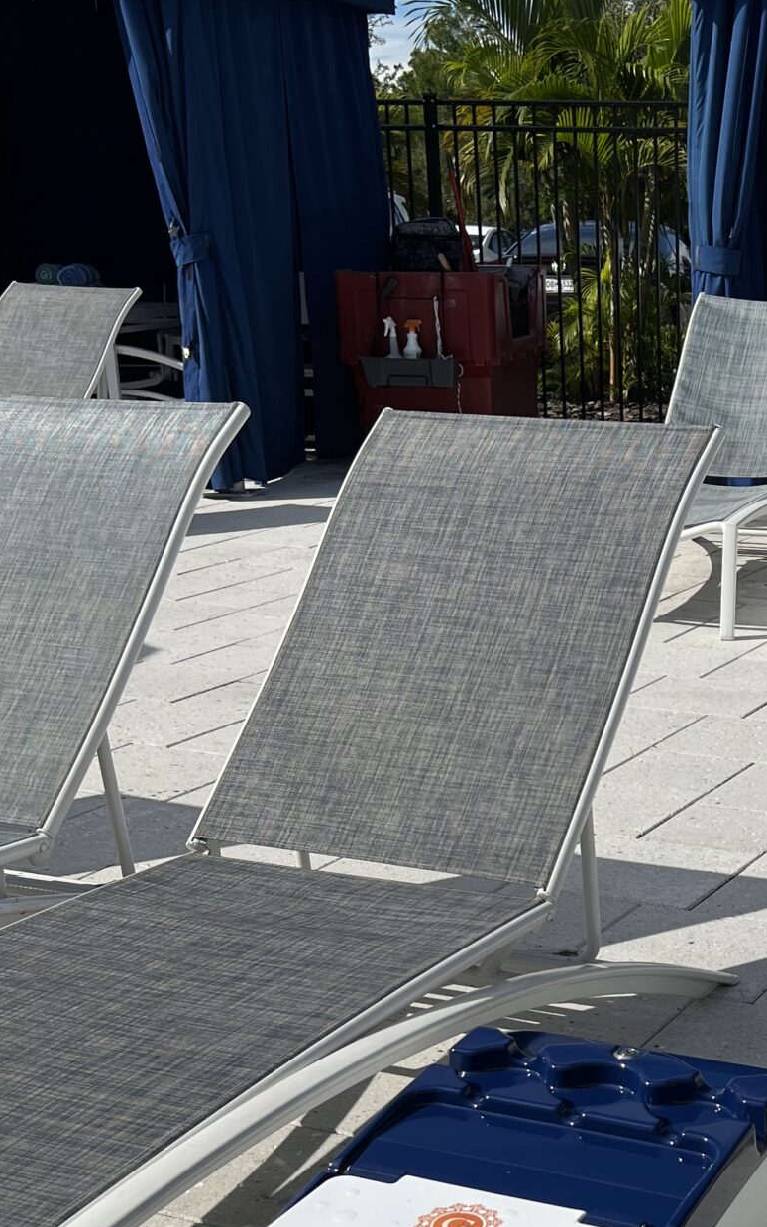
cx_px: 748
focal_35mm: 57
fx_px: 1906
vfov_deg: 34.5
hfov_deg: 22.0
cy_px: 1000
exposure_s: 1/8000
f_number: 1.5
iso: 50
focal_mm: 5.7
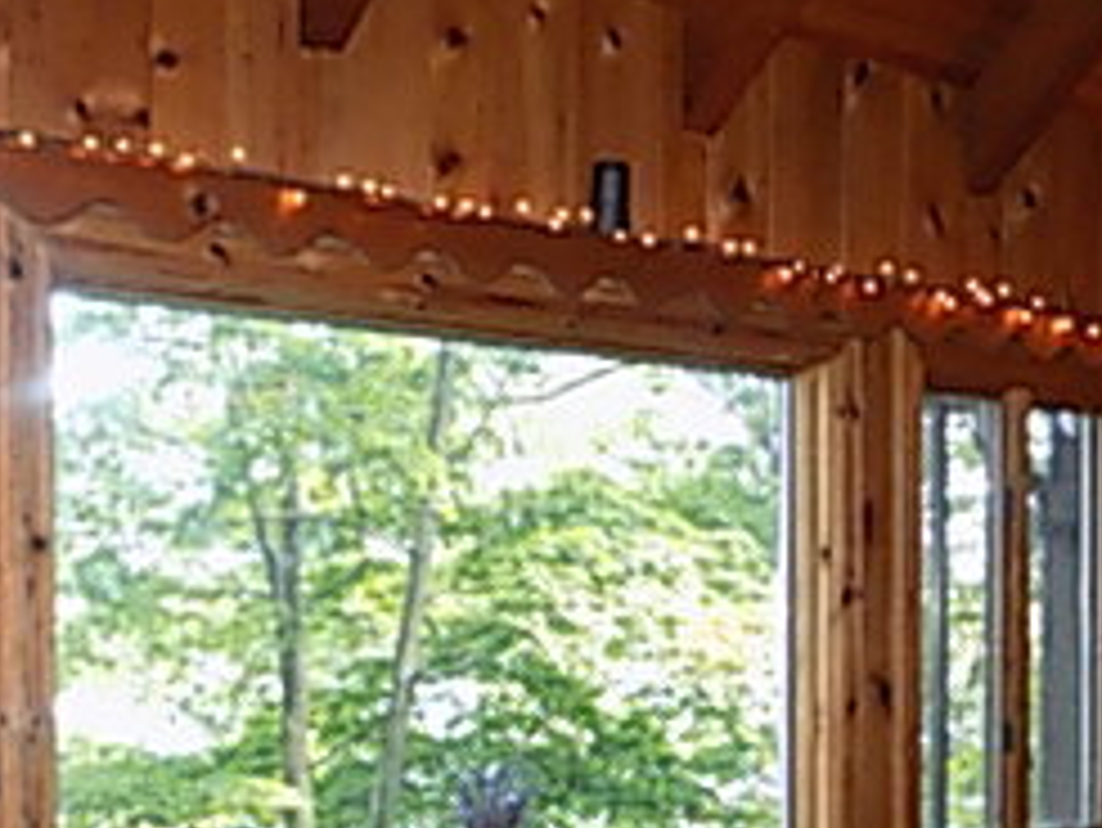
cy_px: 670
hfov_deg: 31.9
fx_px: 1911
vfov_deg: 24.0
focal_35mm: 60
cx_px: 729
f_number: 3.1
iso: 280
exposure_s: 1/30
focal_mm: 4
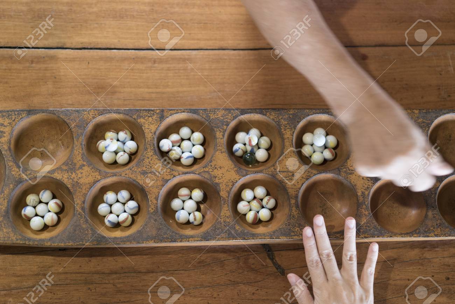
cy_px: 152
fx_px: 695
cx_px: 228
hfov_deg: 36.2
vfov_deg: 24.6
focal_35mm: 55
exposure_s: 1/100
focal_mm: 55
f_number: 2.2
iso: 640
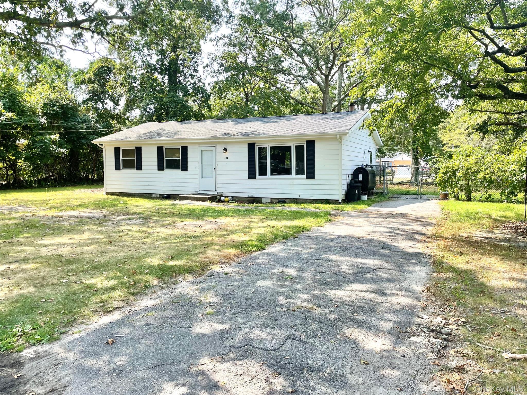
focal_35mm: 26
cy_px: 198
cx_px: 264
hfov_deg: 67.3
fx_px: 396
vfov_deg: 53.1
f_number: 1.6
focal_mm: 4.2
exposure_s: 1/698
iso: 32
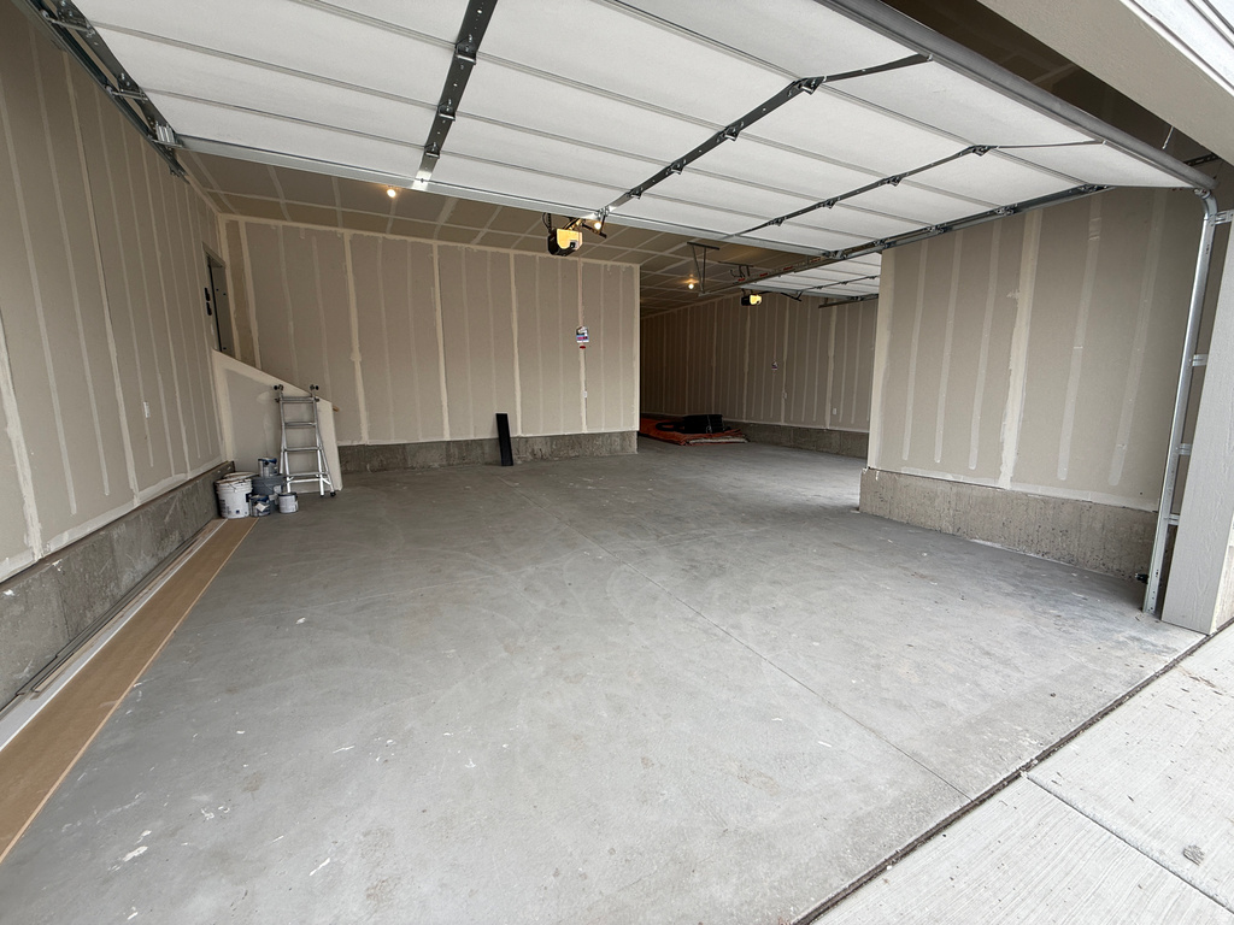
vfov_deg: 85.7
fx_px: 499
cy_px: 462
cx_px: 617
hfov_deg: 102.1
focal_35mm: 14
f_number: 2.2
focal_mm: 2.22
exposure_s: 1/160
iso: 50
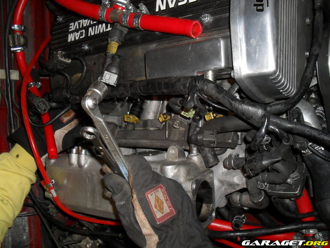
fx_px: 334
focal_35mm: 35
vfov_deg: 40.7
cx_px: 165
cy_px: 124
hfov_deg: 52.6
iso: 200
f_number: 3.2
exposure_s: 1/45
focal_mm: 6.3
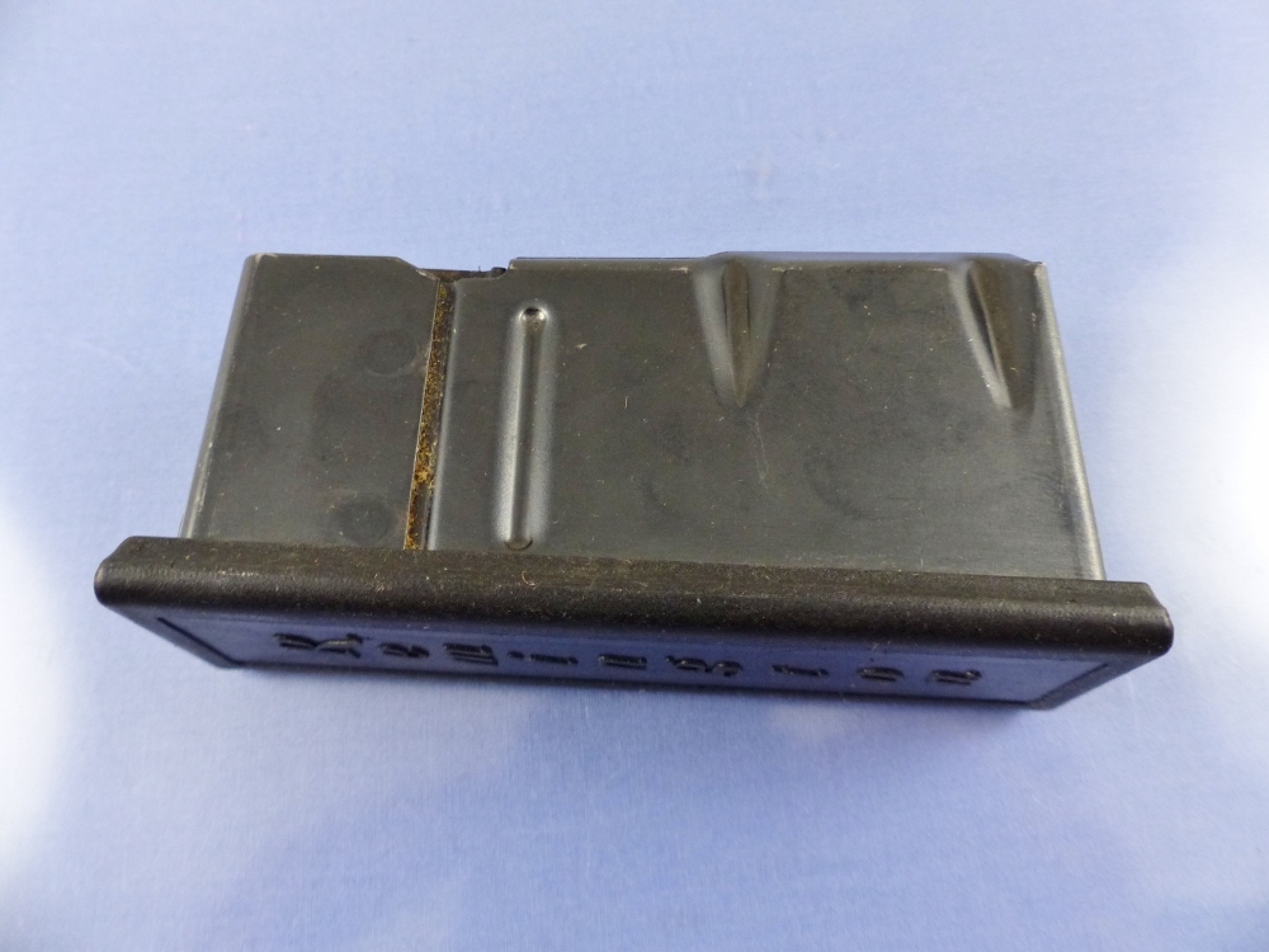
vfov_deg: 54.9
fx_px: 916
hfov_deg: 69.4
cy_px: 476
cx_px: 634
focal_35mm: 25
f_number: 2.8
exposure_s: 1/60
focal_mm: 4.5
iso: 250
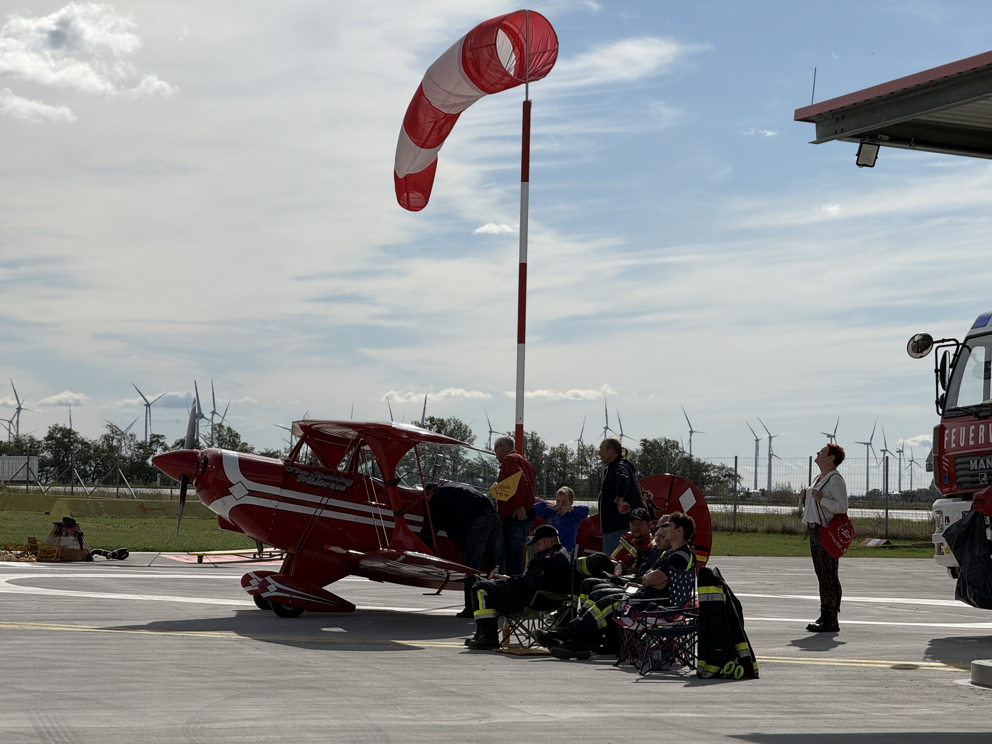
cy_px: 372
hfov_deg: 16.4
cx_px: 496
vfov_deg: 12.3
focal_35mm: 120
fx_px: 3439
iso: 50
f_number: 2.8
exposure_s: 1/3344
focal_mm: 15.66
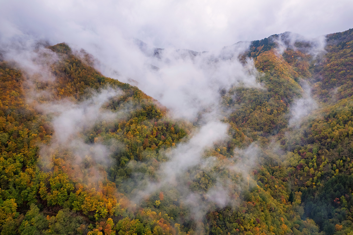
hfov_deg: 78.6
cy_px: 118
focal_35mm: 22
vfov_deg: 57.2
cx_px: 176
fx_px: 216
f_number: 2.8
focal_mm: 8.38
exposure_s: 1/100
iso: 100
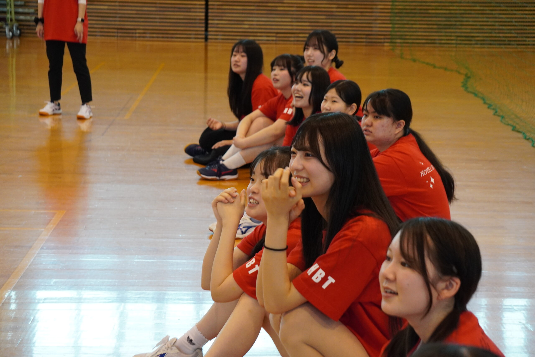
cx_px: 268
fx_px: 1226
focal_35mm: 82
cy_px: 178
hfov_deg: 24.6
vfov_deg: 16.6
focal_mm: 55
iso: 1600
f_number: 5.6
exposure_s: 1/125
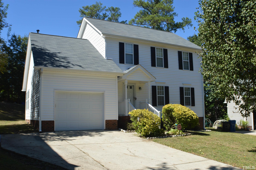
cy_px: 85
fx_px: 298
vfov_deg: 31.8
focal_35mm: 42
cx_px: 128
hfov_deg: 46.4
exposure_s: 1/250
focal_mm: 28
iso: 100
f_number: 8
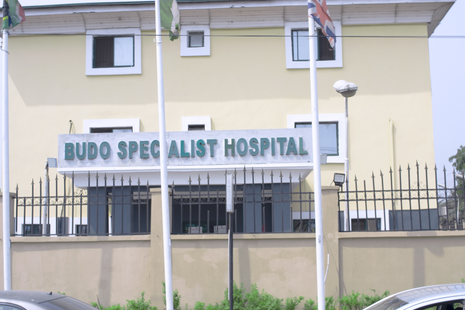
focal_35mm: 57
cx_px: 226
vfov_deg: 24.0
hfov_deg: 35.3
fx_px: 730
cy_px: 146
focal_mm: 35
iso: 100
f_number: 5.6
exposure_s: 1/250
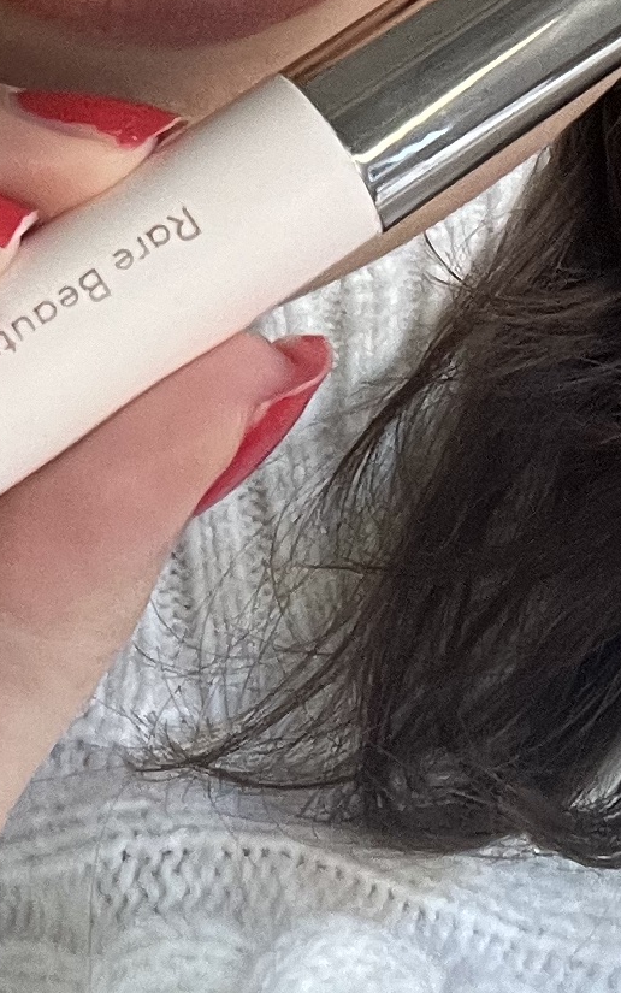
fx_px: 3221
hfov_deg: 11.0
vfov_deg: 16.3
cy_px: -384
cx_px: 220
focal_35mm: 119
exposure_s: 1/60
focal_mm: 2.71
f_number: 2.2
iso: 200
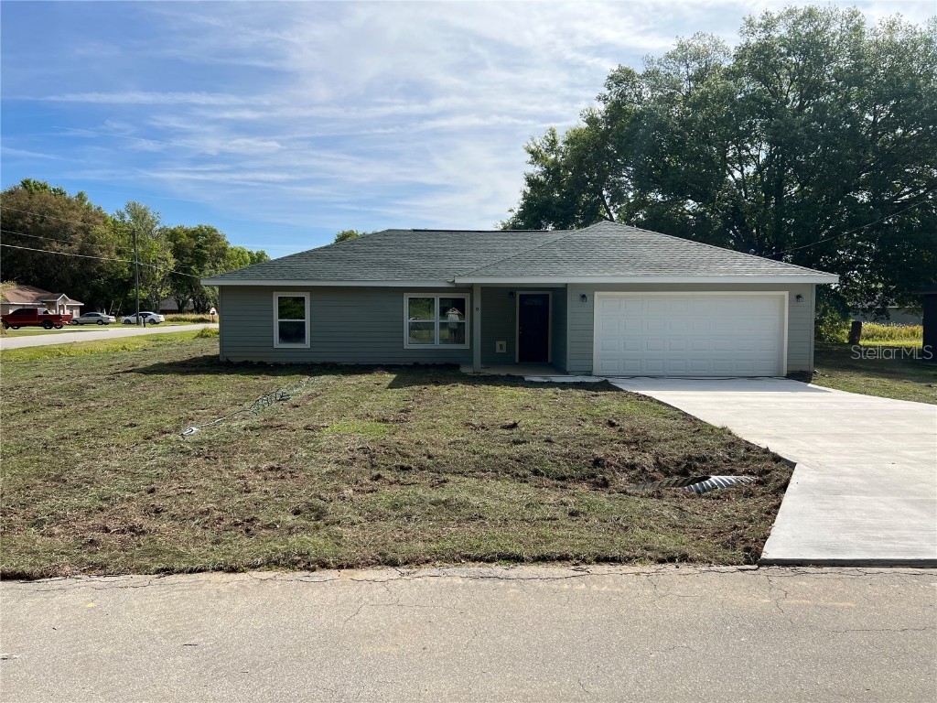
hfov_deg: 67.3
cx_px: 468
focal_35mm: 26
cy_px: 352
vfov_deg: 53.1
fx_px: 704
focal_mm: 5.7
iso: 50
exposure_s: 1/4831
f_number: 1.5
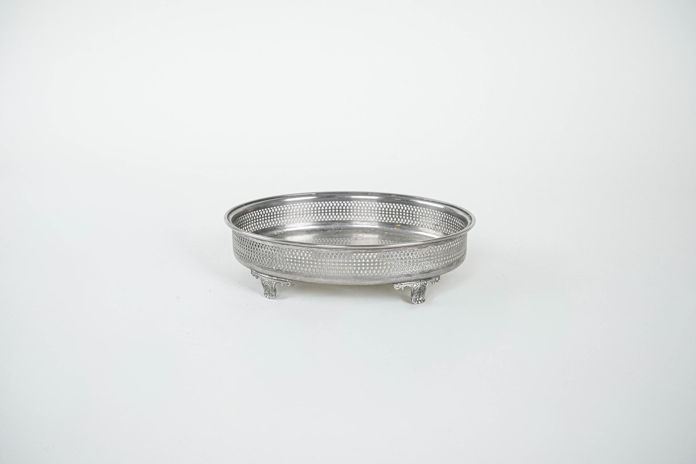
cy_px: 232
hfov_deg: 46.4
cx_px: 348
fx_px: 812
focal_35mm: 42
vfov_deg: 31.9
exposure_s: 1/80
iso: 2500
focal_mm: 42
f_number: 10
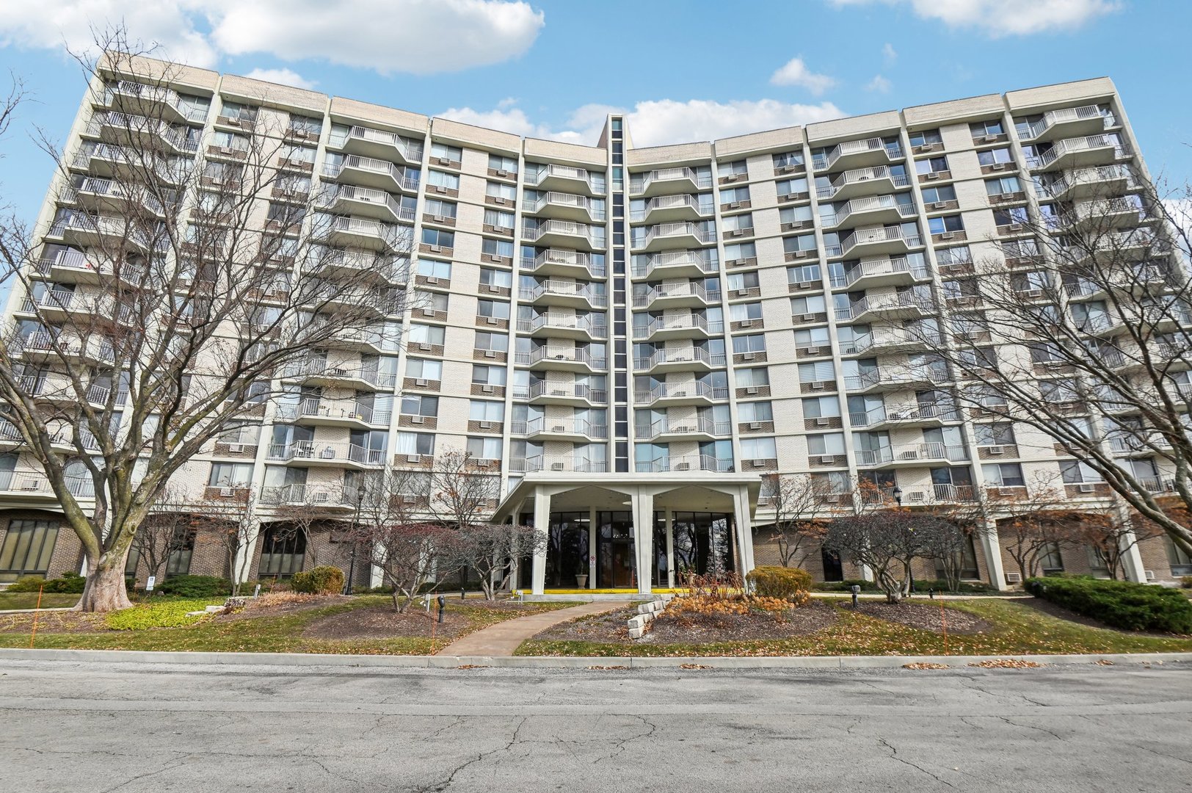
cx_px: 596
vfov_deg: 73.7
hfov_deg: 96.8
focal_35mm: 16
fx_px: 529
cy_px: 396
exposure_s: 1/500
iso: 400
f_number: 13
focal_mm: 16
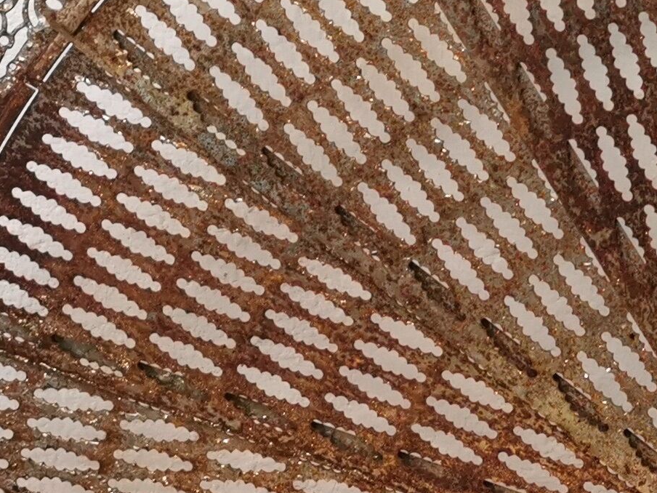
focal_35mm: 109
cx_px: 824
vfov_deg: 13.4
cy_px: 12
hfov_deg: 17.1
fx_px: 2069
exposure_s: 1/50
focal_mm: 5.58
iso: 250
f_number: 1.8
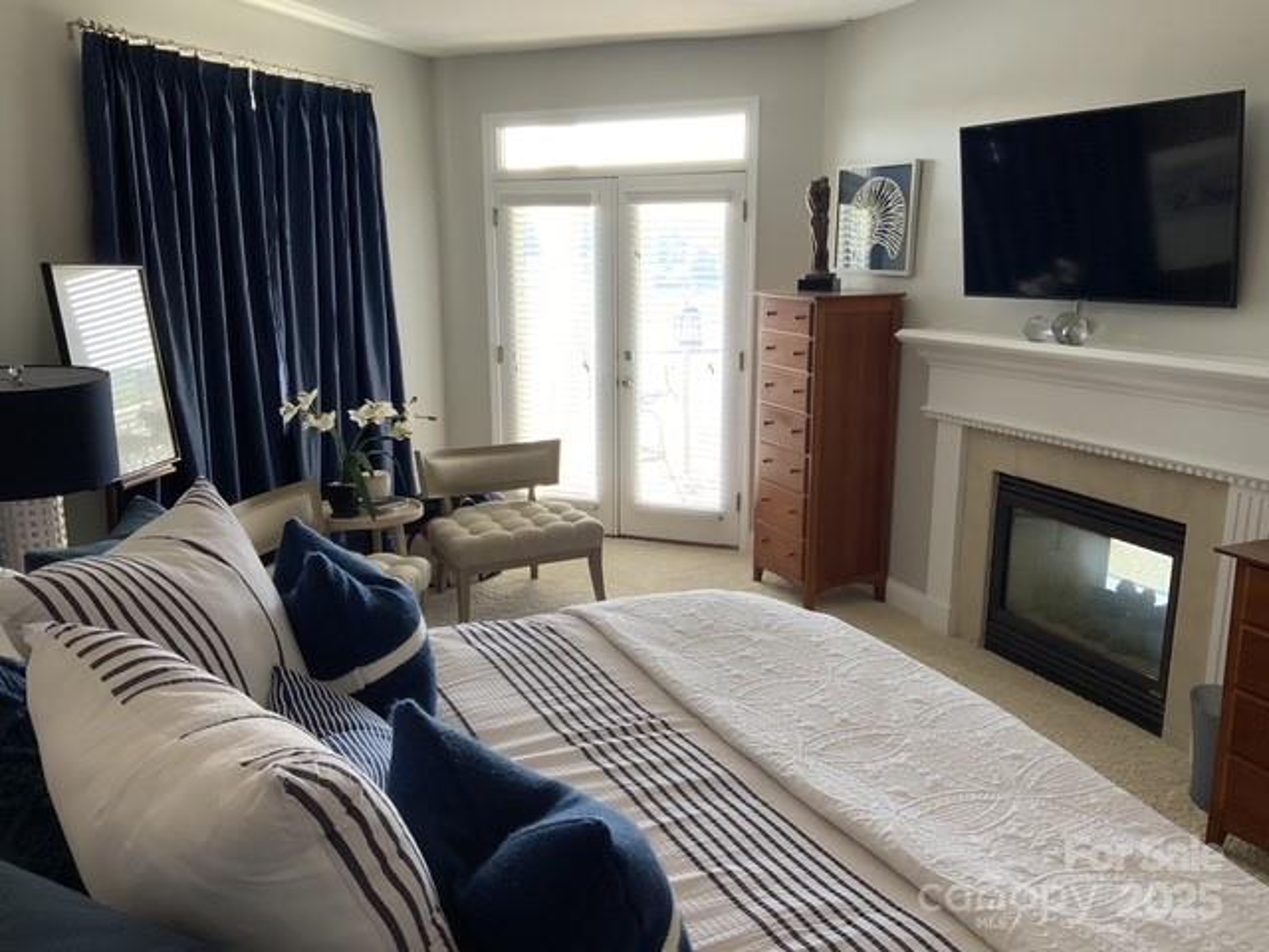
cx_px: 634
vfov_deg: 48.2
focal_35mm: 29
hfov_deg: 61.7
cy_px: 476
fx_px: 1063
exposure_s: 1/60
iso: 80
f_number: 1.8
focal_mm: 3
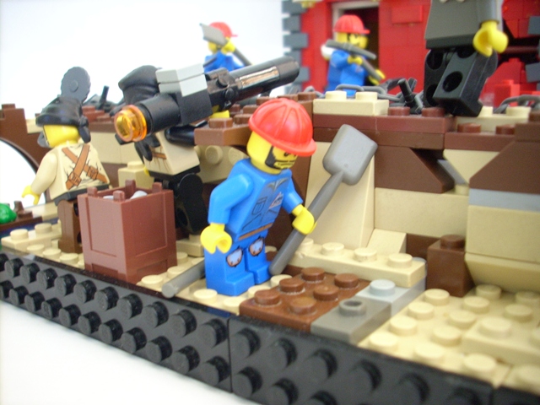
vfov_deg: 38.7
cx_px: 270
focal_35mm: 37
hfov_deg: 50.1
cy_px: 202
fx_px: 577
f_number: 5.6
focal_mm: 6.2
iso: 200
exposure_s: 1/4.2
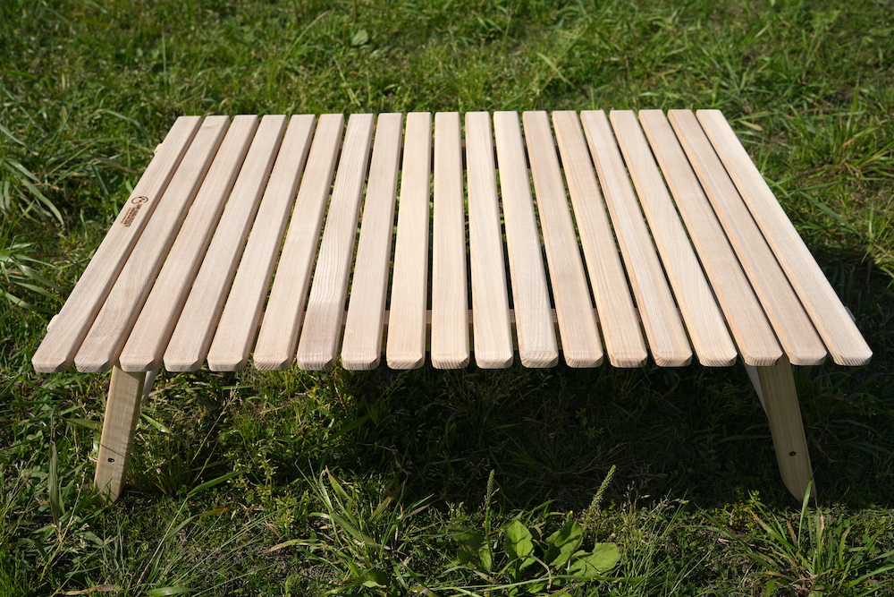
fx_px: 929
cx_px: 447
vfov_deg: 35.6
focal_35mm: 37
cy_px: 298
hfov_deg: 51.4
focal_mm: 37.4
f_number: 8
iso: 160
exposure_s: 1/800
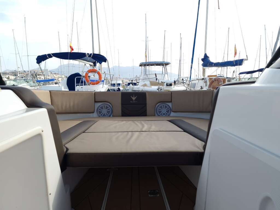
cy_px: 105
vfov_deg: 58.9
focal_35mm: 23
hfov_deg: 73.9
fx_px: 186
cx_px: 140
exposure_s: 1/264
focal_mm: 6.4
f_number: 1.8
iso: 50
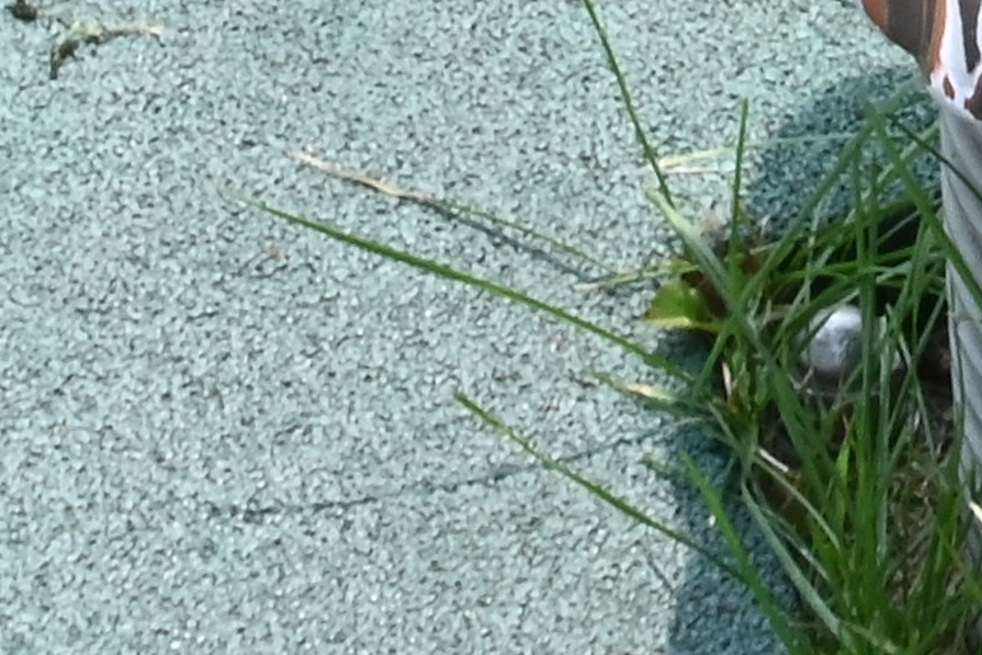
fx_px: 6493
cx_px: 1411
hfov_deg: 8.5
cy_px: -851
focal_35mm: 238
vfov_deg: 5.6
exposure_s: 1/100
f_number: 25
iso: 500
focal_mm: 22
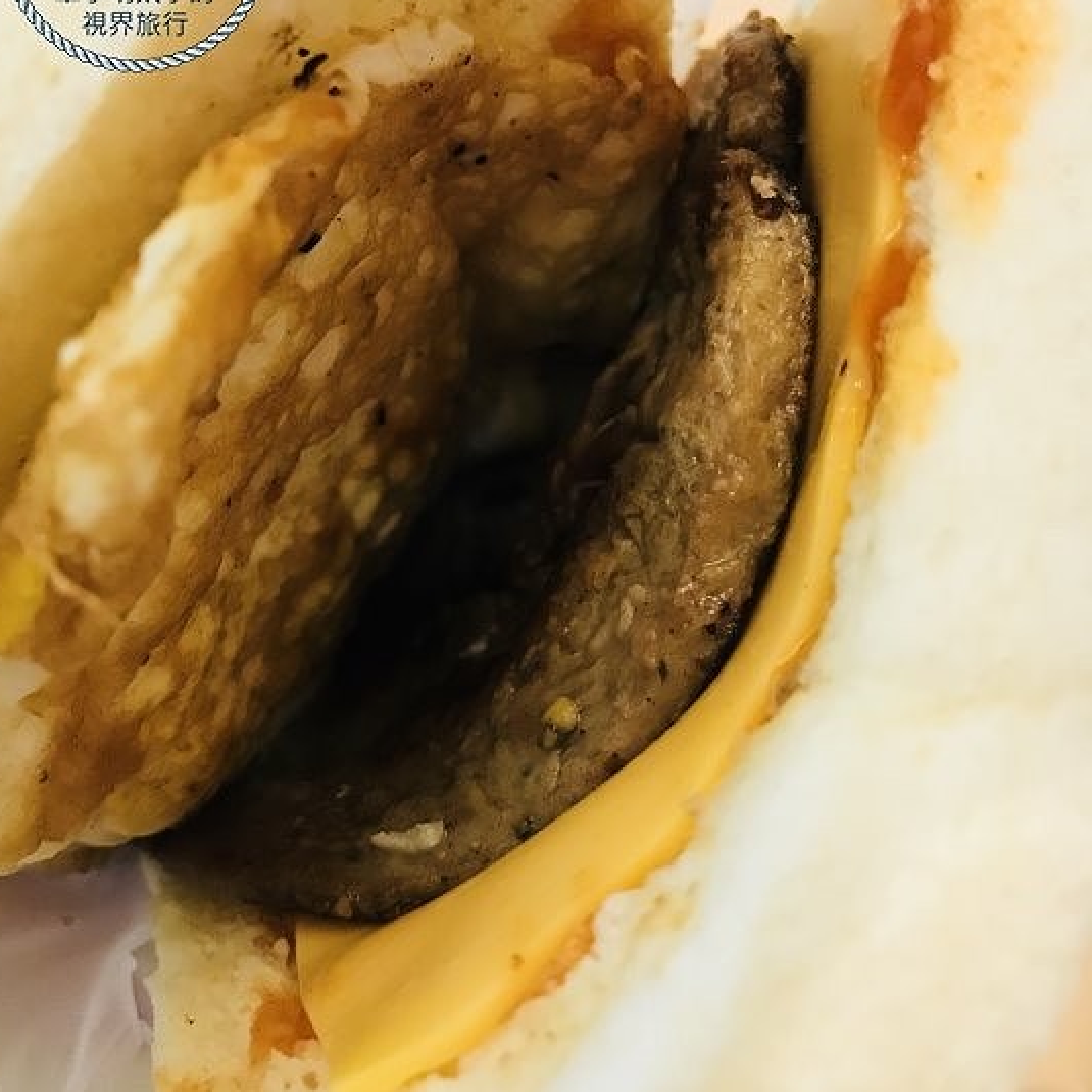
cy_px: 359
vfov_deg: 44.2
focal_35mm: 37
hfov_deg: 44.9
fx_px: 1321
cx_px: 484
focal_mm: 3.99
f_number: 1.8
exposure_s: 1/15
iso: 80
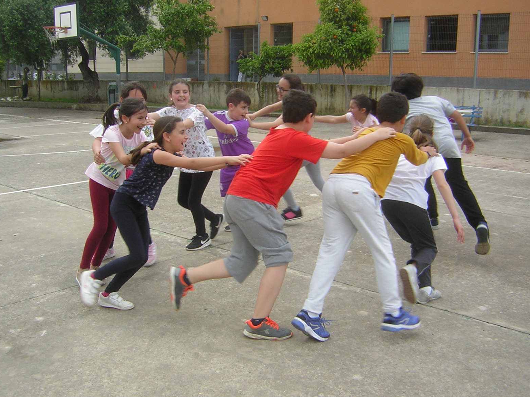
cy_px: 203
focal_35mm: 37
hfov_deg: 50.1
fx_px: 567
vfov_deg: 38.7
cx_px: 269
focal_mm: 4.7
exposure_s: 1/187
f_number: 5.2
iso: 50
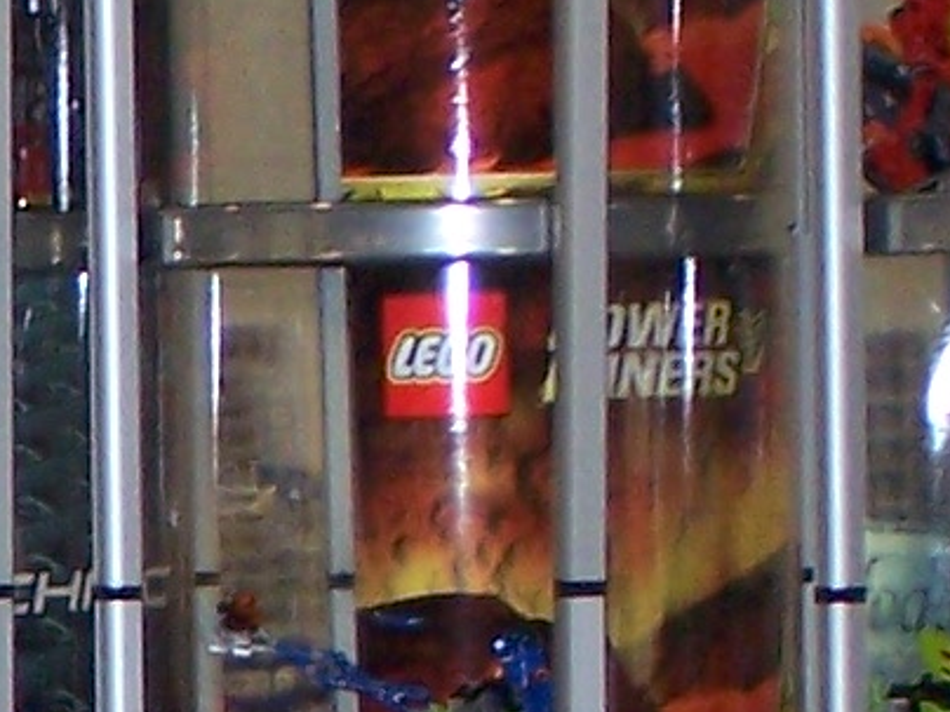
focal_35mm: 440
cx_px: -1082
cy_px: 1469
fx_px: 12075
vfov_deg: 3.4
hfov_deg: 4.4
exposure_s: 1/90
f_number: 3.2
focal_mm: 11.5
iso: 140
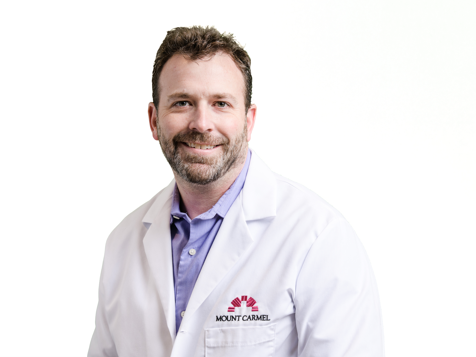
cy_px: 179
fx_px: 1568
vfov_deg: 13.0
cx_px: 219
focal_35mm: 114
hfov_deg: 17.3
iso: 400
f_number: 5.6
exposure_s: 1/160
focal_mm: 105
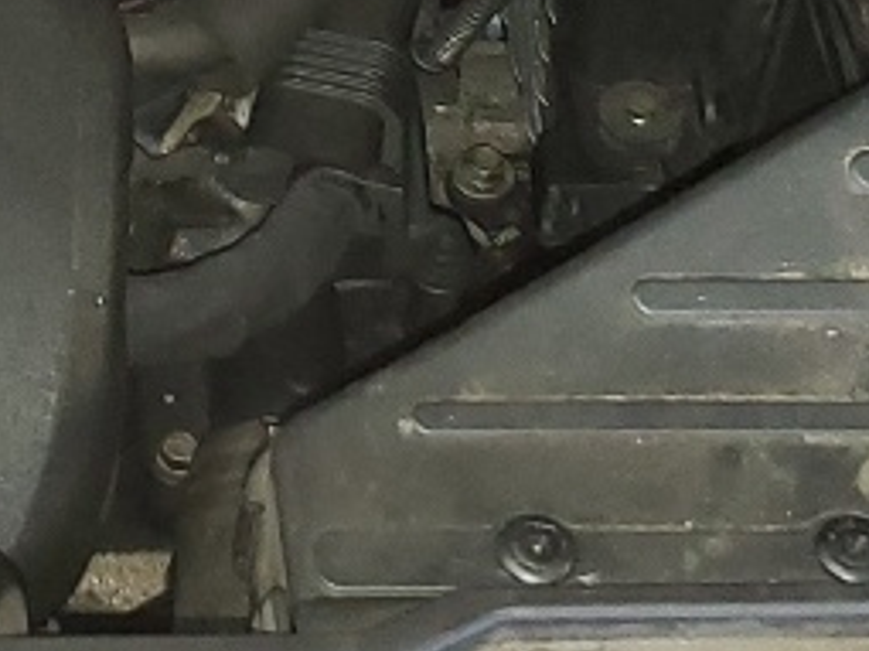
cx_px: -17
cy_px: 136
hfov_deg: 12.0
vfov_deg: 9.1
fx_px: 4090
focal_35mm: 163
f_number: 1.5
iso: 134
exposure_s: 1/13
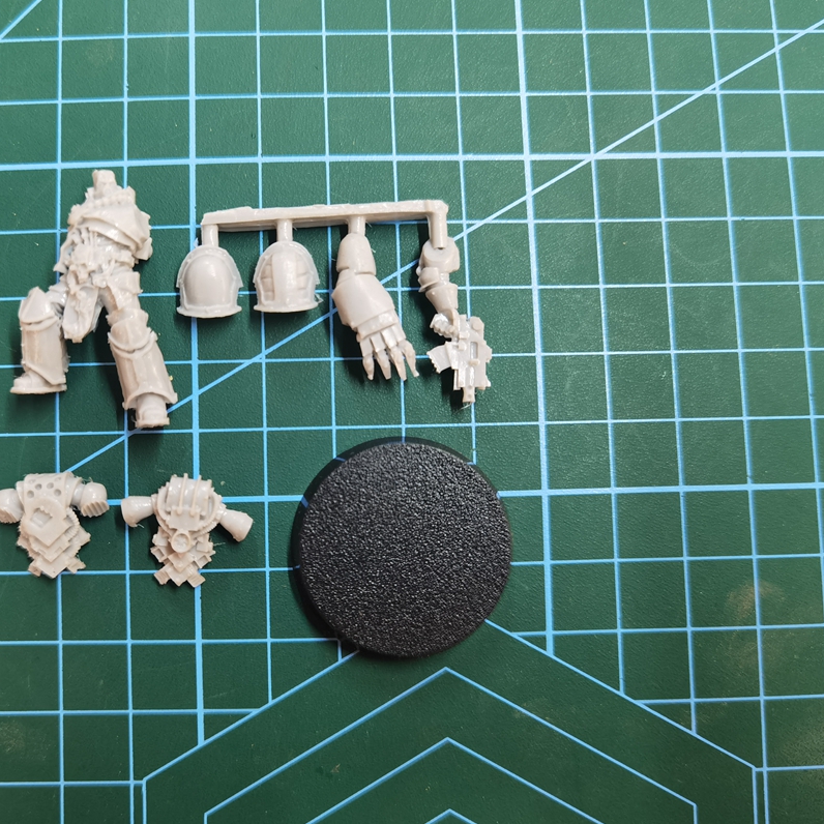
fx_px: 862
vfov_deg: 51.1
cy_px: 411
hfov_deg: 50.4
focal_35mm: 32
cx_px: 289
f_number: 1.9
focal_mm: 6.71
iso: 250
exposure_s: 1/50
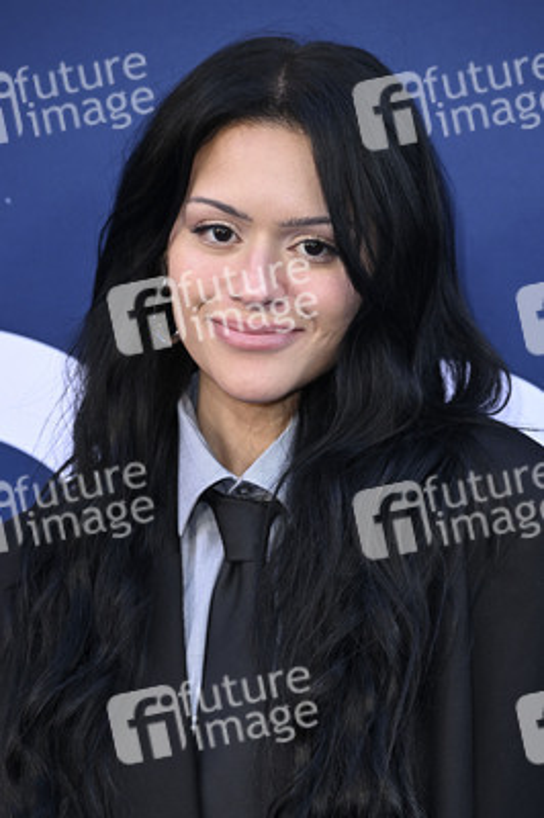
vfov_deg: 17.1
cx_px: 272
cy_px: 409
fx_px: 2725
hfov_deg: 11.4
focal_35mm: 120
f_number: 5.6
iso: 800
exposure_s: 1/200
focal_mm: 120
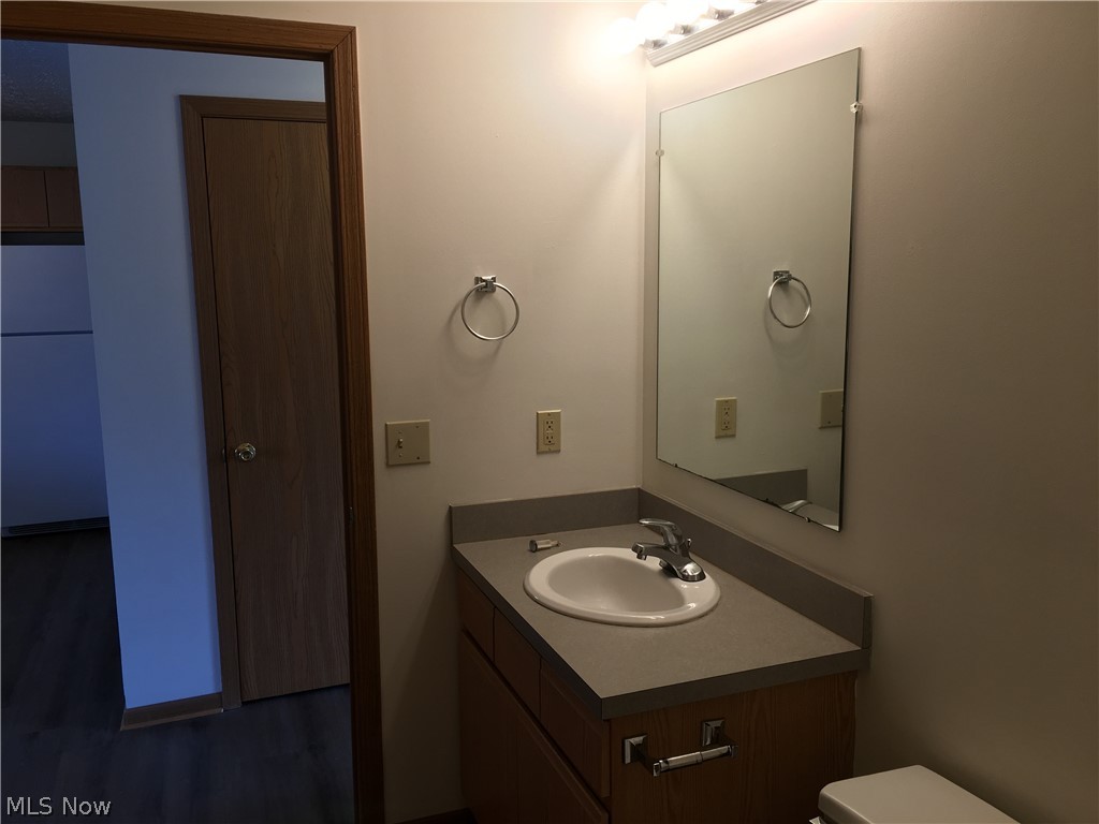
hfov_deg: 61.7
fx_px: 921
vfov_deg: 48.2
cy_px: 412
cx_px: 550
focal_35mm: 29
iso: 25
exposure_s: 1/40
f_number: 2.2
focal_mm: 4.15
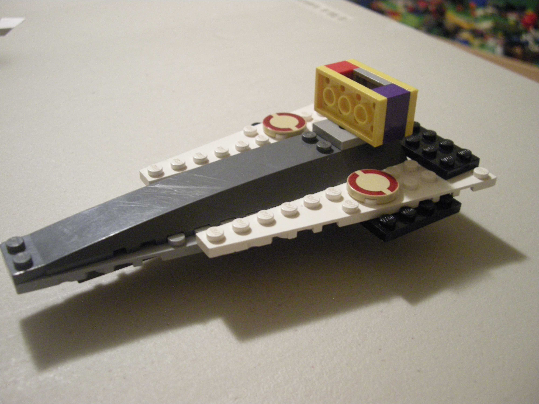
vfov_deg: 38.7
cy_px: 202
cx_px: 270
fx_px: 576
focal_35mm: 37
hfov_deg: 50.1
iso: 444
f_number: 2.8
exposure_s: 1/8
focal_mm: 7.9
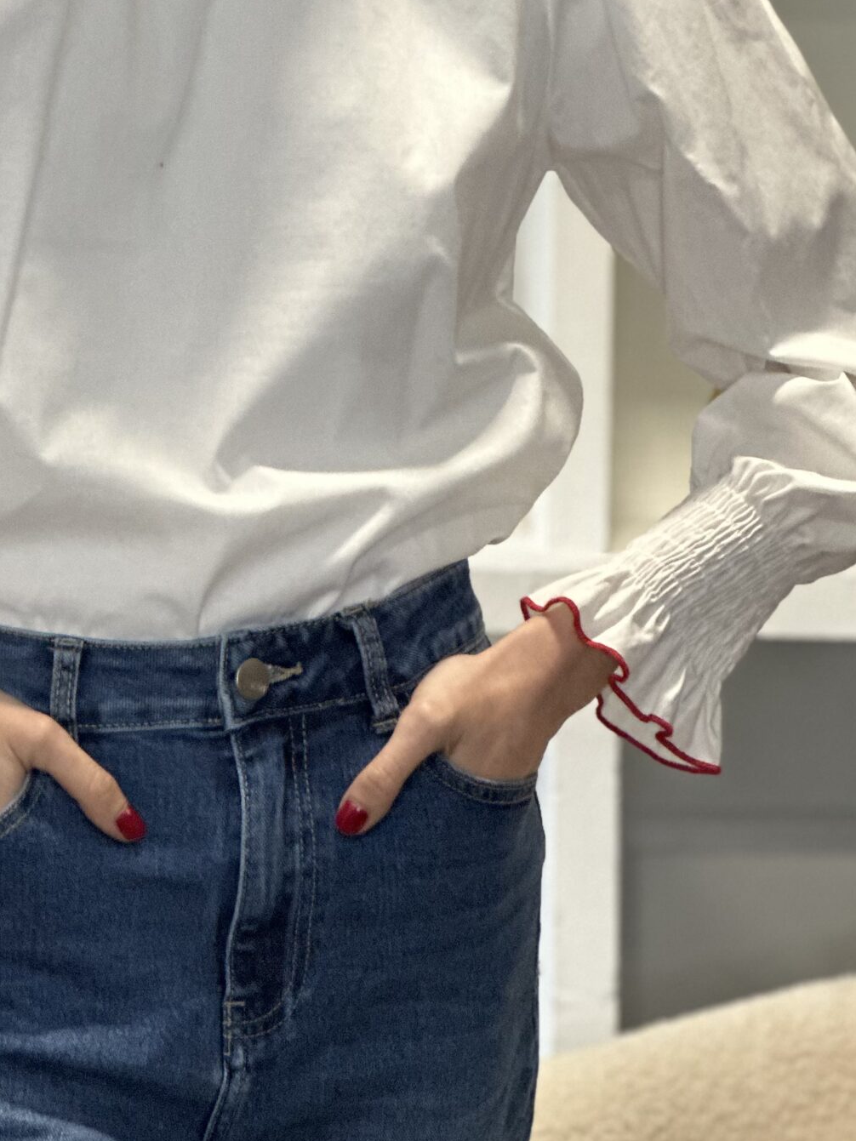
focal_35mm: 147
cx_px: 149
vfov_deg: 13.4
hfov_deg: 10.1
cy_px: 307
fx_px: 4846
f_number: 2.8
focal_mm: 9
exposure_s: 1/33
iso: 250
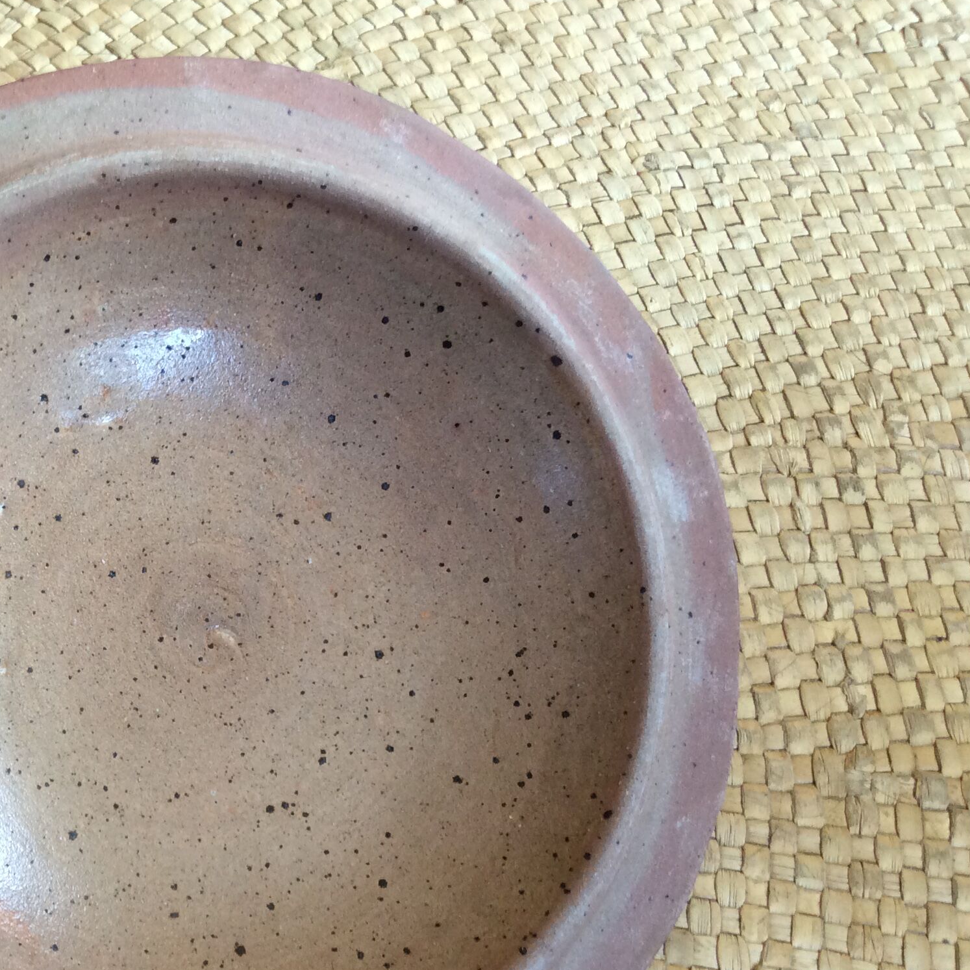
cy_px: 610
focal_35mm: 49
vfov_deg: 34.5
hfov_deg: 33.4
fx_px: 1553
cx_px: 156
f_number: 2.4
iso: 64
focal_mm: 3.3
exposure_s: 1/25
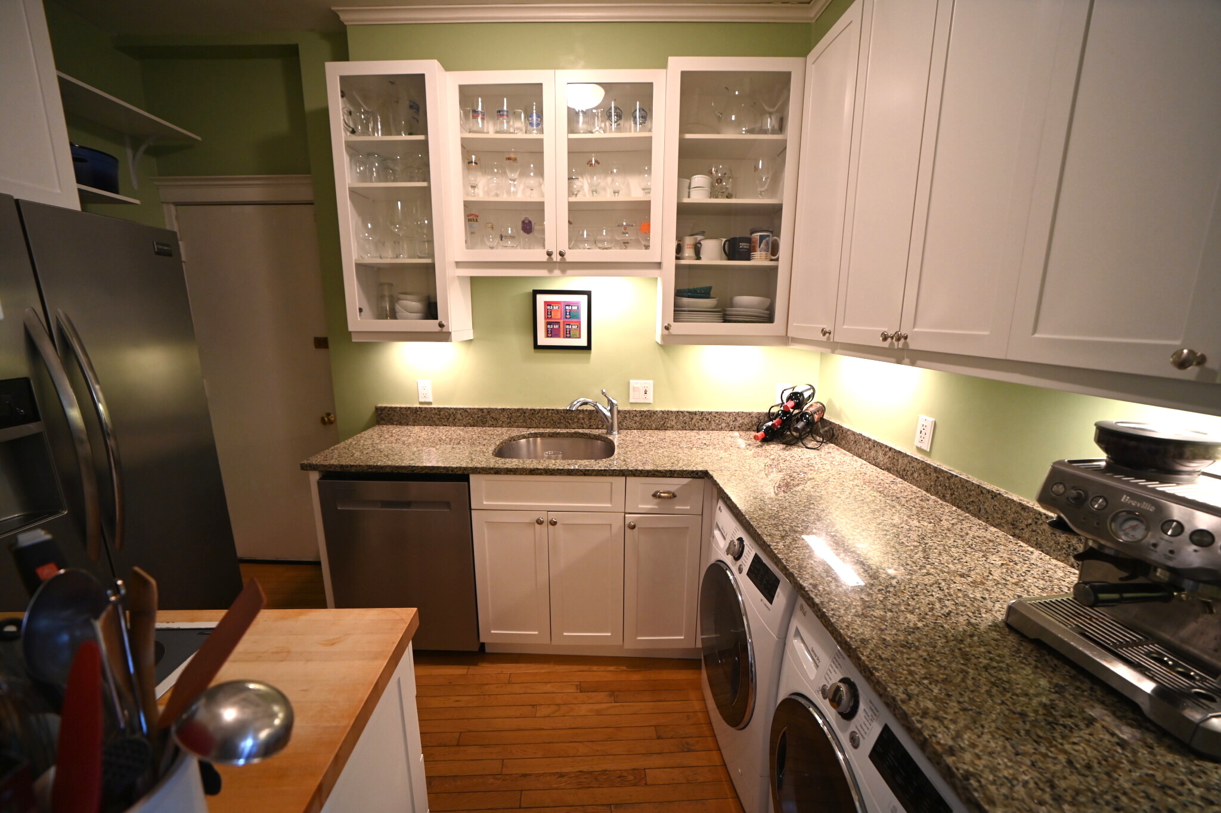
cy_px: 406
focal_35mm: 14
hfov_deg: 104.3
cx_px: 610
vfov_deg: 81.2
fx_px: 475
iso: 1400
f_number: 2.8
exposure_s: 1/125
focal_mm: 14
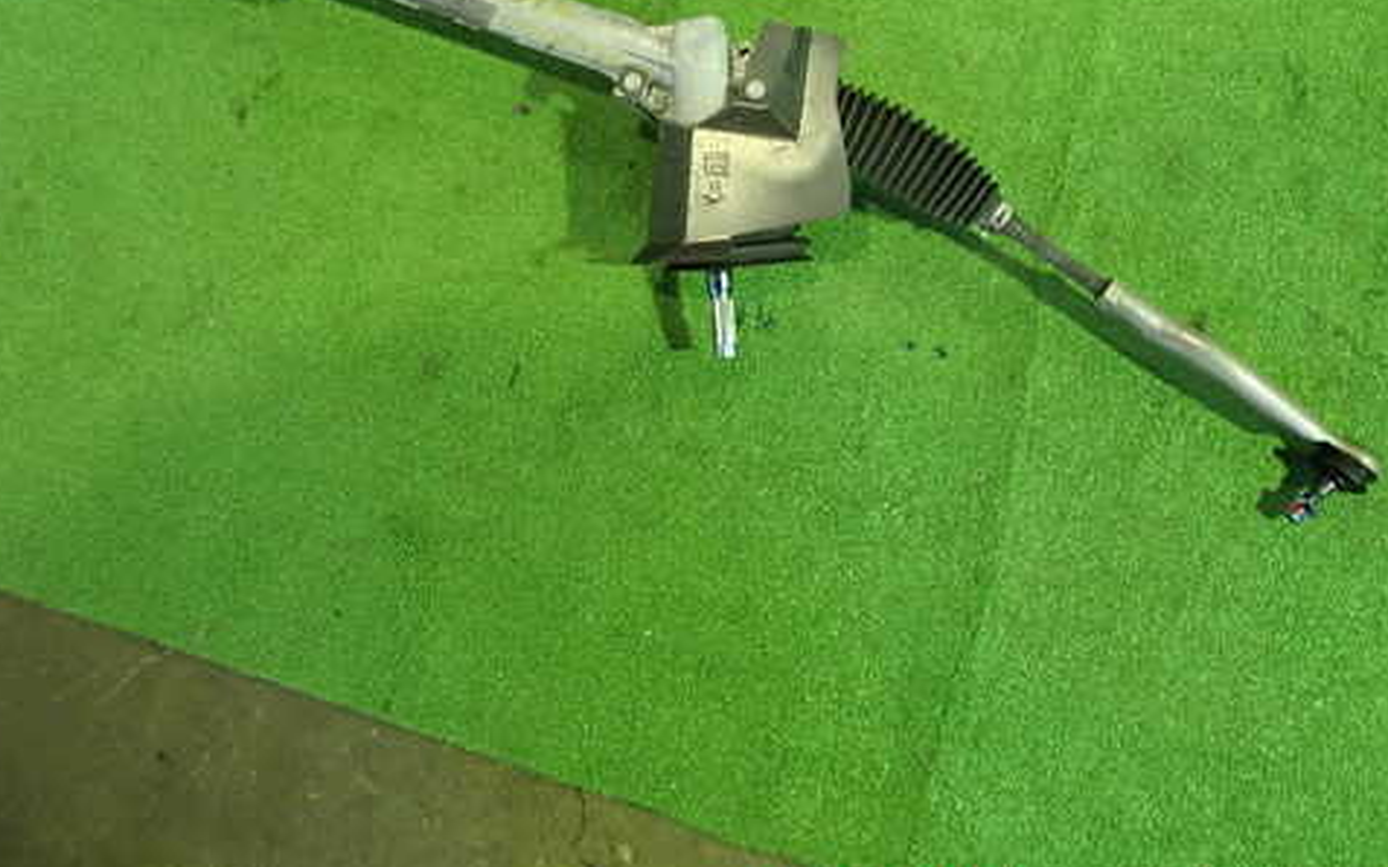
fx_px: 1513
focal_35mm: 40
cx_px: 547
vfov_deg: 31.7
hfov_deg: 48.9
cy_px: 285
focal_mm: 5.4
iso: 640
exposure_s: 1/30
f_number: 2.3
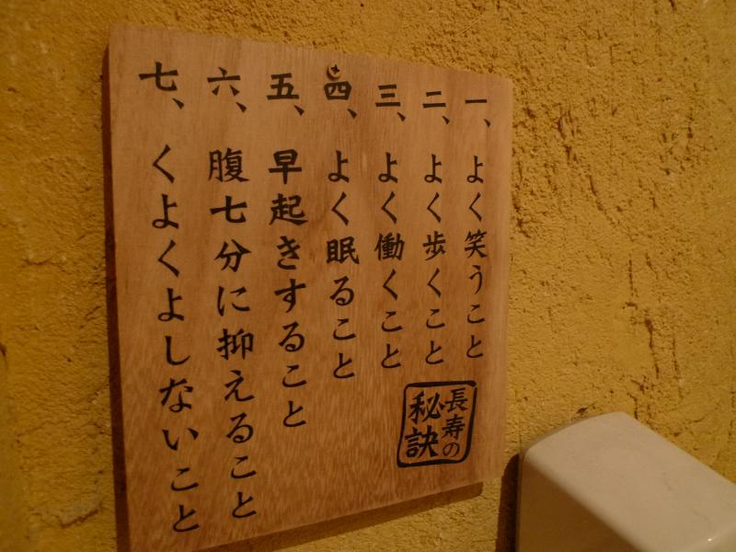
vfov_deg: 56.8
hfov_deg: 71.6
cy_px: 276
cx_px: 368
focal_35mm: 24
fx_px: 510
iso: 400
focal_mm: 5.1
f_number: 2
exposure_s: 1/8
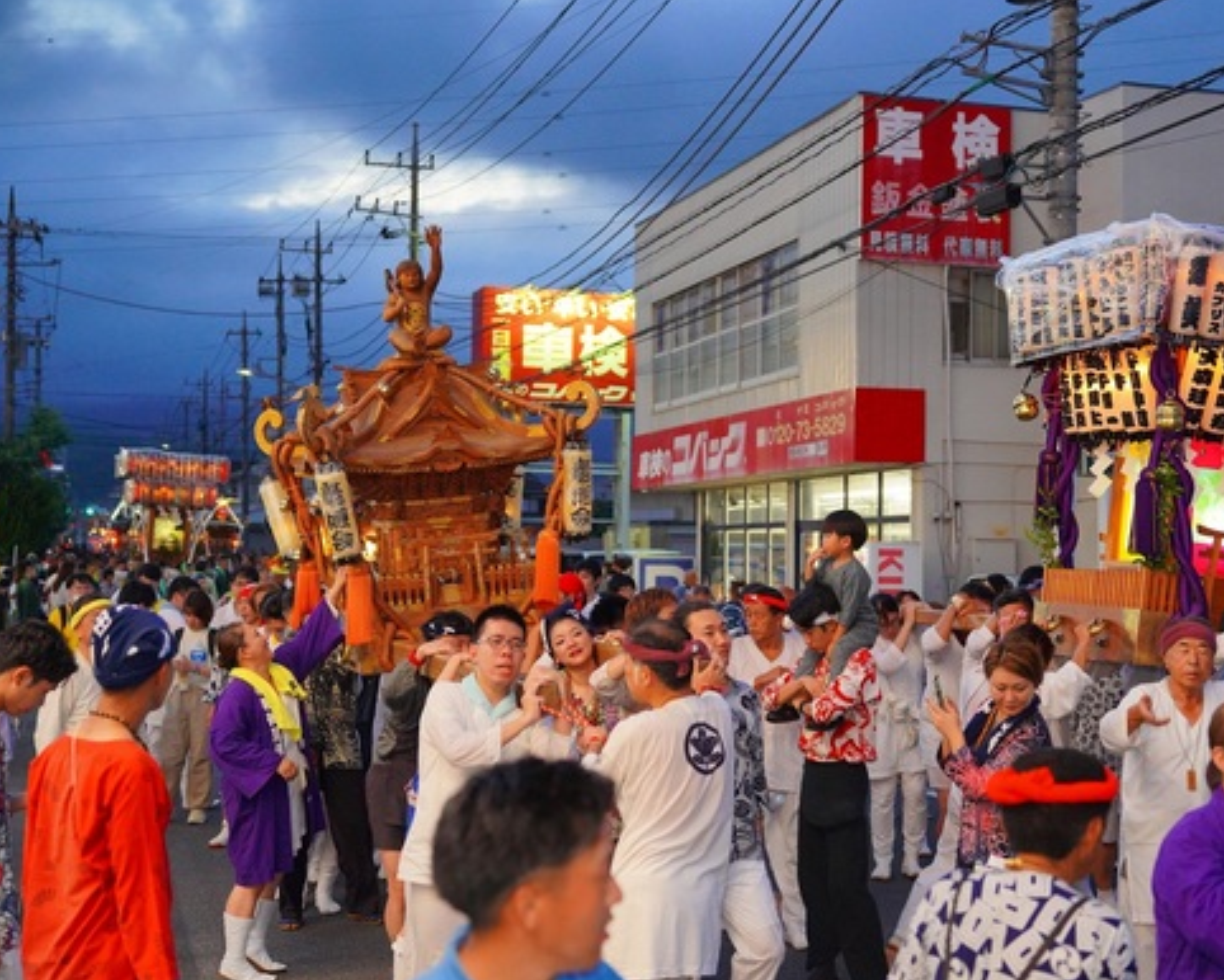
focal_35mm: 53
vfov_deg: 28.6
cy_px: 491
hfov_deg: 35.2
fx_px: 1925
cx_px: 724
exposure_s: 1/125
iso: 3200
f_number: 3.2
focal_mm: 46.1
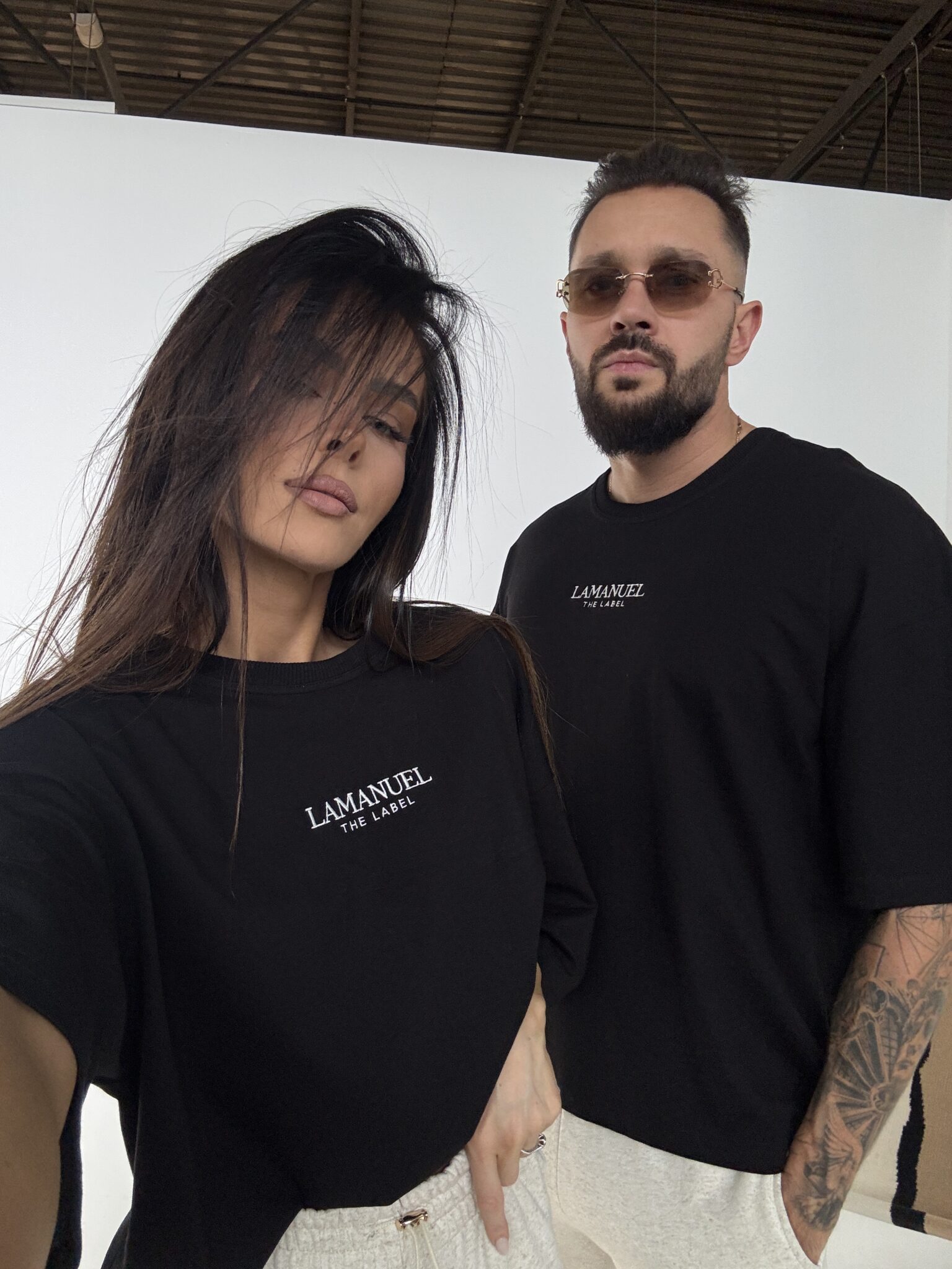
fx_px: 843
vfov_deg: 73.9
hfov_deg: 58.9
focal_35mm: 23
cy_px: 634
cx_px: 476
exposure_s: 1/121
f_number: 1.9
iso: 80
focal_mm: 2.69
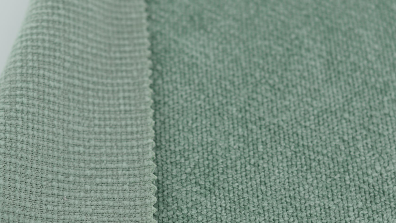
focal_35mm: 93
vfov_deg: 12.9
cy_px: 181
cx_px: 154
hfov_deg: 22.9
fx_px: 976
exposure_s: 1/200
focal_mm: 50
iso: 100
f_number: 3.5
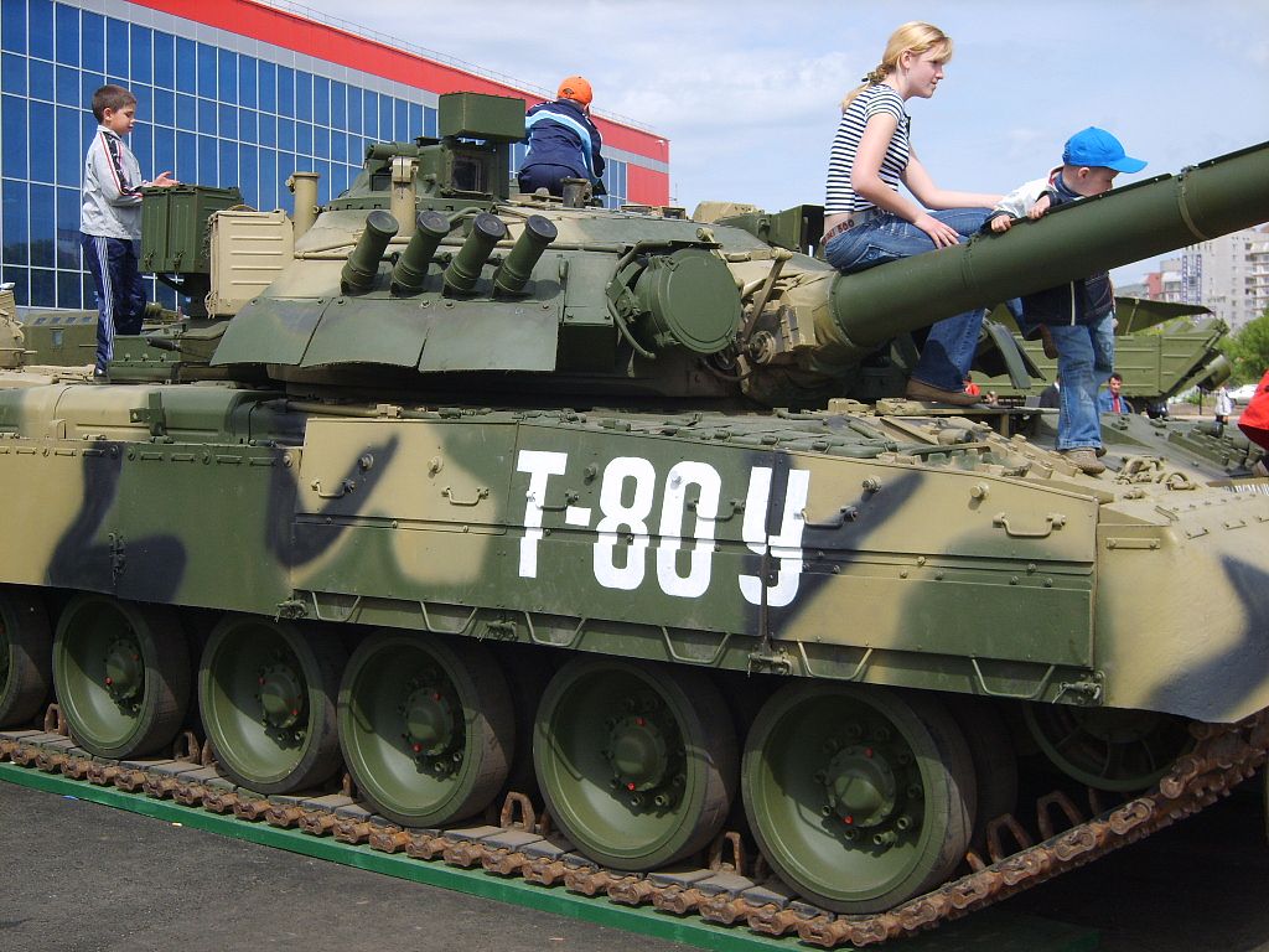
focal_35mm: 53
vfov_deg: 27.5
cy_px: 476
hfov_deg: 36.2
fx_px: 1943
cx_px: 634
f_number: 3.5
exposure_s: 1/750
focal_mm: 11
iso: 50
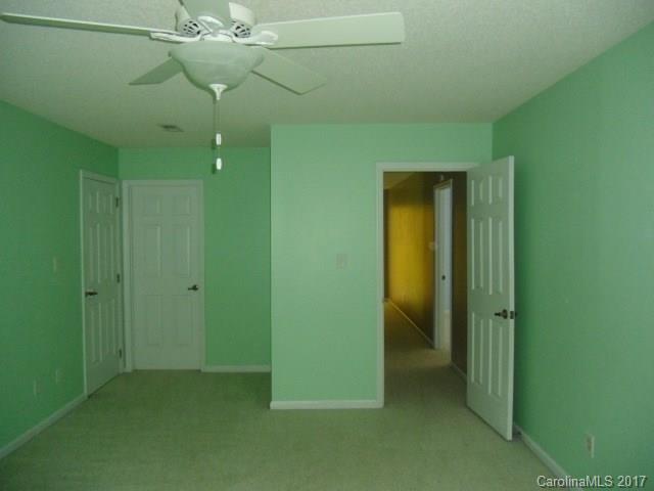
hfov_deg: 65.3
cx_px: 327
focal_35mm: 27
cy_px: 246
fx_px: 510
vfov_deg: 51.4
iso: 400
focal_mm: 4.9
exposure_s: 1/60
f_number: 3.2
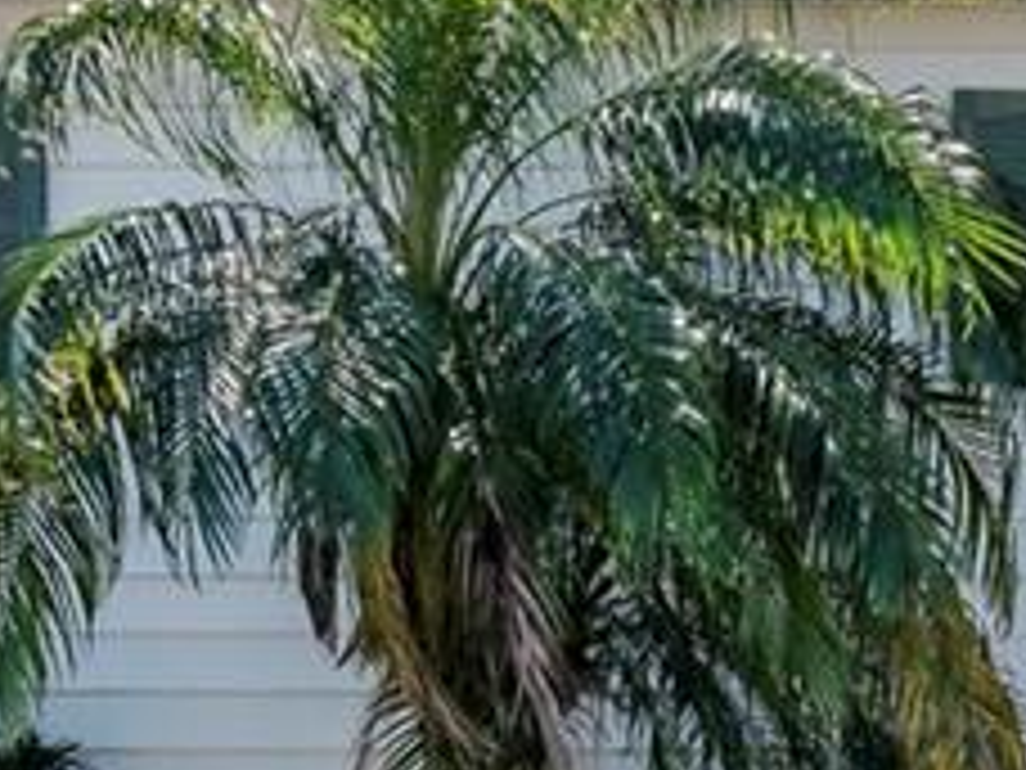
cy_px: 189
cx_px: 918
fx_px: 2994
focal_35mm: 101
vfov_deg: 14.6
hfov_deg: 19.1
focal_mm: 10
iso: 500
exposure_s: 1/1250
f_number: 7.1
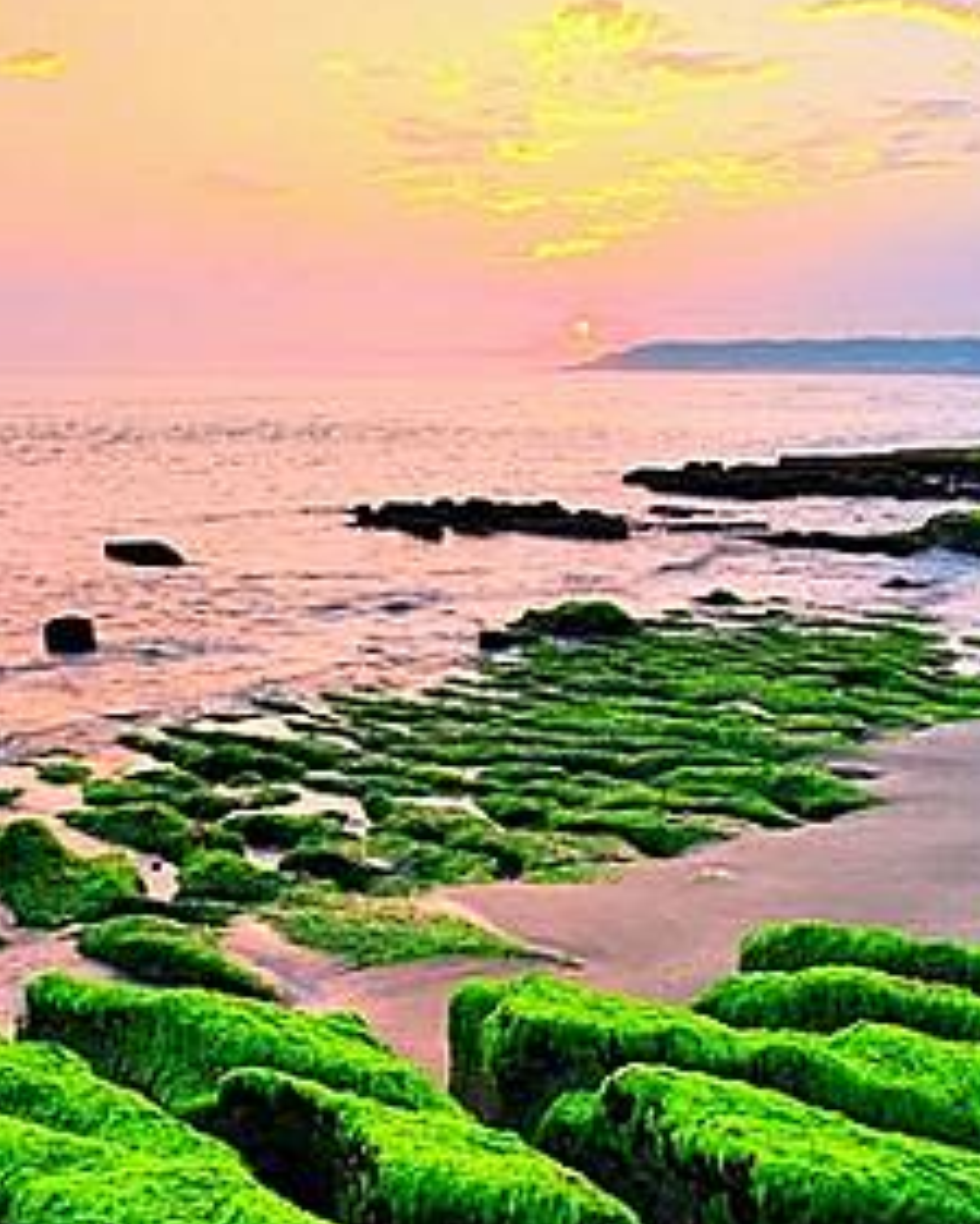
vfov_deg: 42.2
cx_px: 562
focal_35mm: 43
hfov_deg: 34.9
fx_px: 1558
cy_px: 843
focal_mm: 20
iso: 200
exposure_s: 1/4
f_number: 22
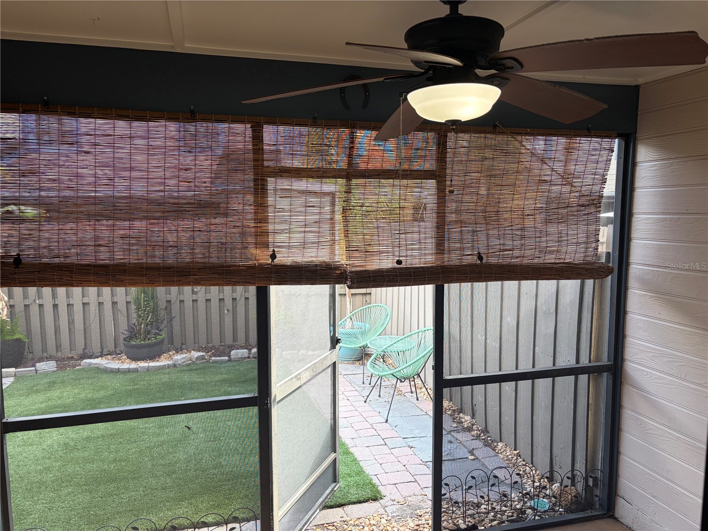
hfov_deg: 67.3
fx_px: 532
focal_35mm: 26
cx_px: 354
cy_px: 266
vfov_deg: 53.1
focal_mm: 5.96
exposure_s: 1/122
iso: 80
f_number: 1.6
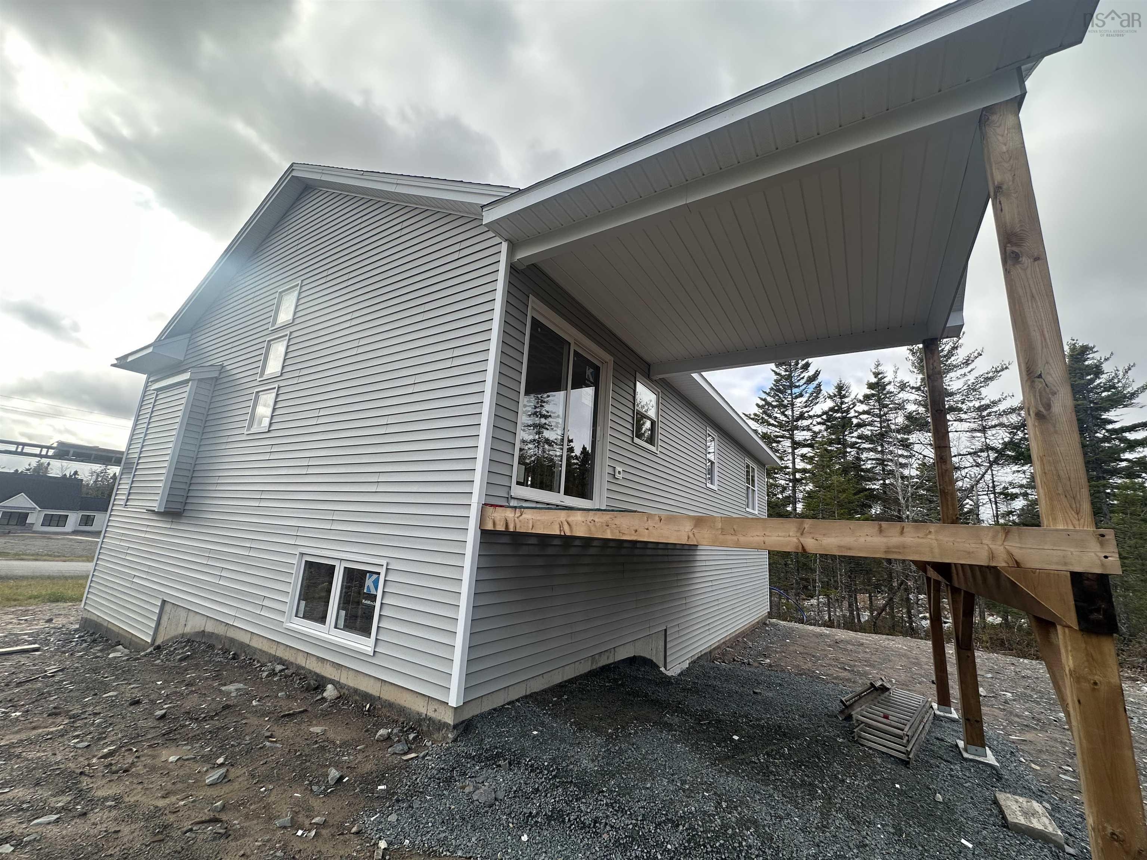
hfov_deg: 102.1
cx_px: 574
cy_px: 430
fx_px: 464
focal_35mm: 14
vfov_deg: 85.7
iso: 40
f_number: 2.2
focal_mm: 2.22
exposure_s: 1/498
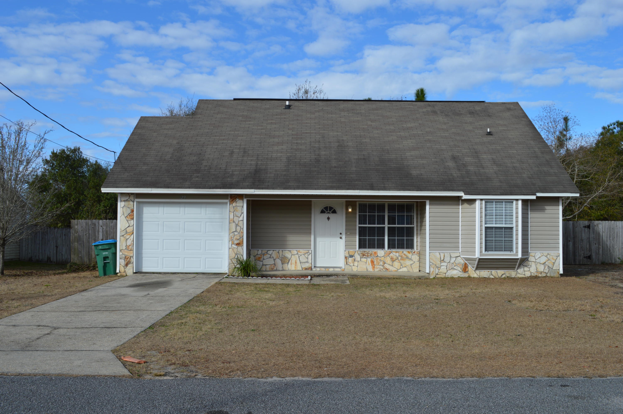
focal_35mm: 33
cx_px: 312
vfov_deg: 39.9
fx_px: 571
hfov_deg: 57.3
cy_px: 207
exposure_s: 1/250
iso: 100
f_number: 8
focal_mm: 22
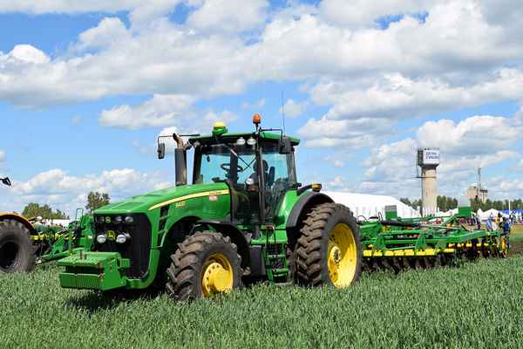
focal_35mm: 45
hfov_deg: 43.6
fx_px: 654
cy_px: 174
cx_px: 262
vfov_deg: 29.9
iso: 200
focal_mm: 30
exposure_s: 1/400
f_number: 10
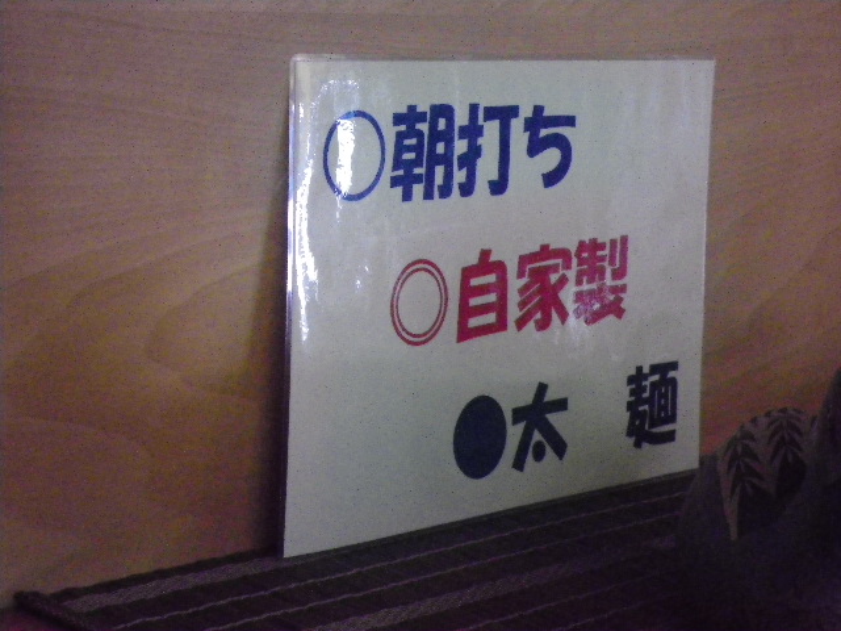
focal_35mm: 93
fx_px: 2259
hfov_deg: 21.1
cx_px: 420
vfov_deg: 15.9
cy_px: 316
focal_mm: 16.5
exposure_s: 1/50
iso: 800
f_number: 5.3
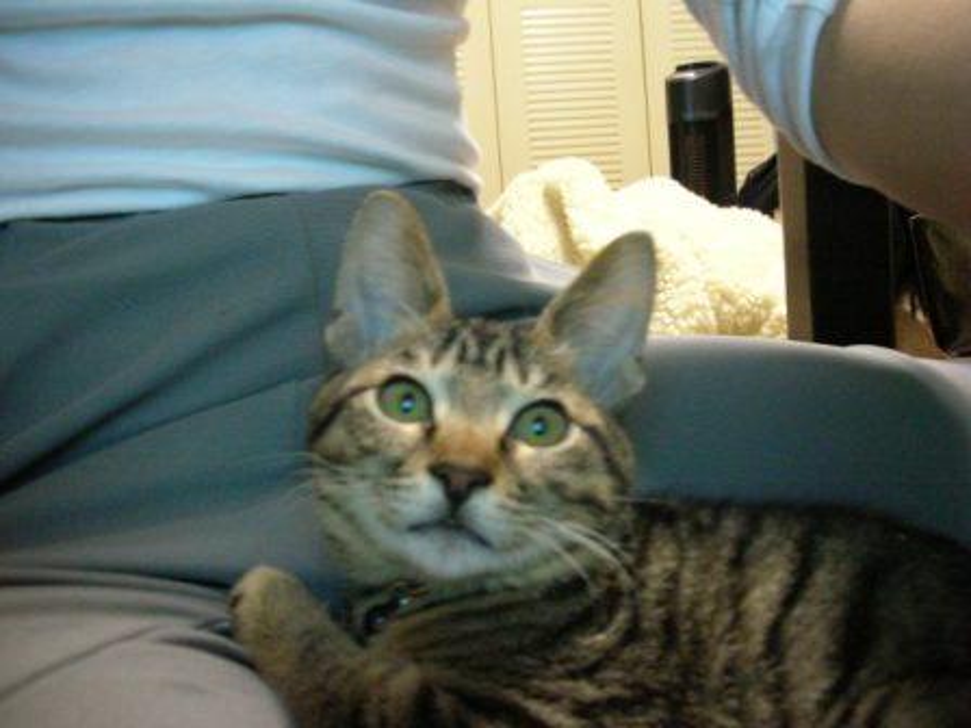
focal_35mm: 35
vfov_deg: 40.7
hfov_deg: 52.6
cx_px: 486
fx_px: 982
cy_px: 364
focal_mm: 5.8
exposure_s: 1/4.7
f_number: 3
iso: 400
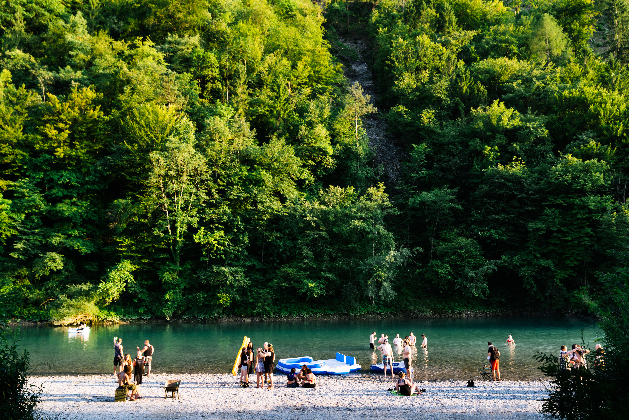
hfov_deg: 57.2
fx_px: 577
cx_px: 314
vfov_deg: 40.0
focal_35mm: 33
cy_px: 210
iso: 100
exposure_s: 1/125
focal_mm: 33
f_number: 4
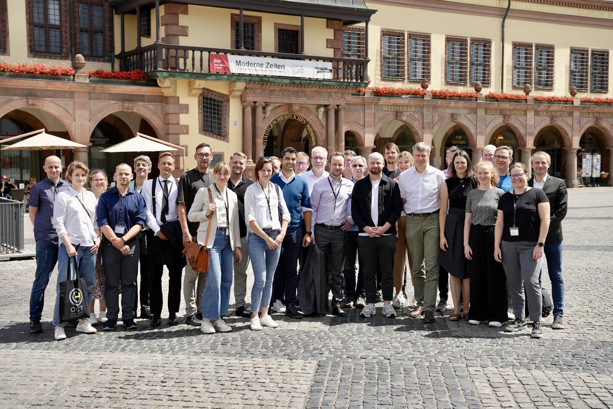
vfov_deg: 28.4
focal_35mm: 48
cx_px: 306
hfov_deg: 41.5
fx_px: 809
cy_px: 204
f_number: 4.5
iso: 100
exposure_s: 1/640
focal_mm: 47.5
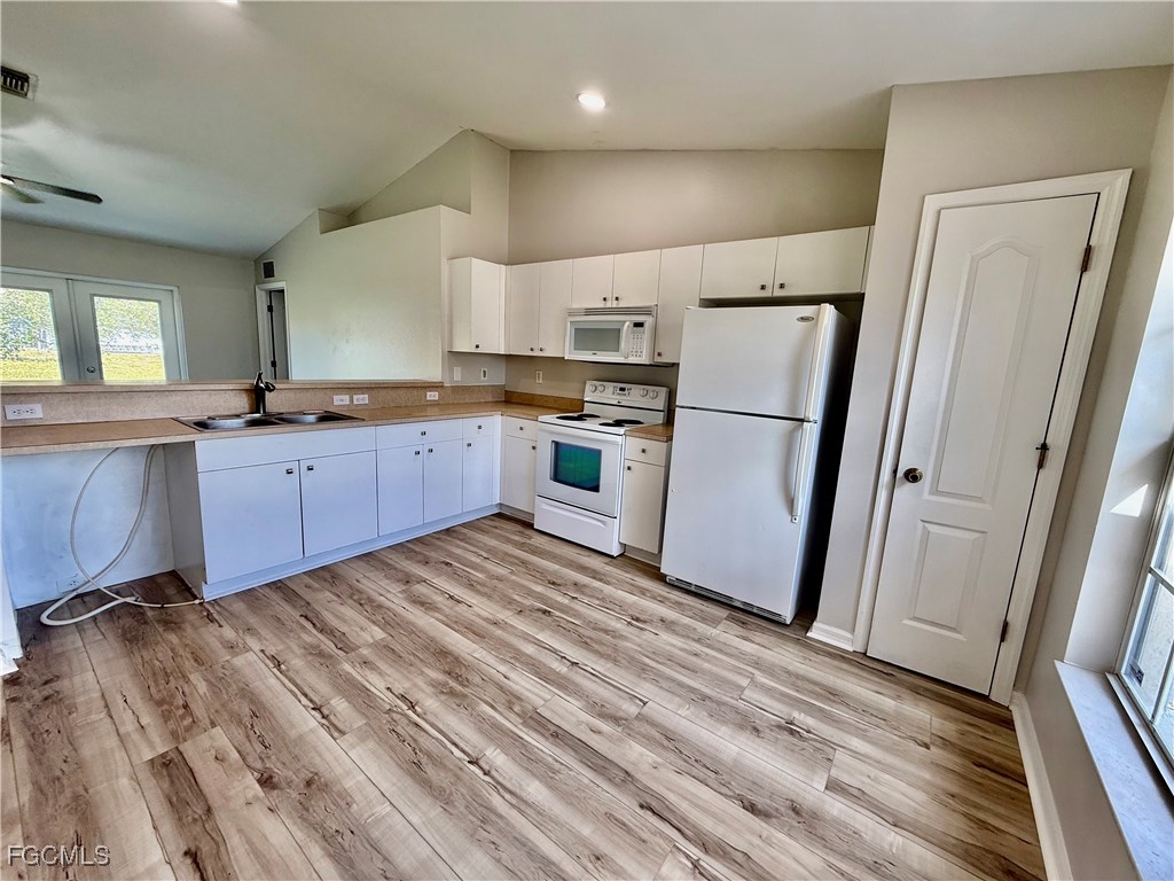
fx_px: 475
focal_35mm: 14
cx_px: 587
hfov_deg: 102.1
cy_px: 440
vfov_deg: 85.7
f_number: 2.2
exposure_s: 1/120
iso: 80
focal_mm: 2.22
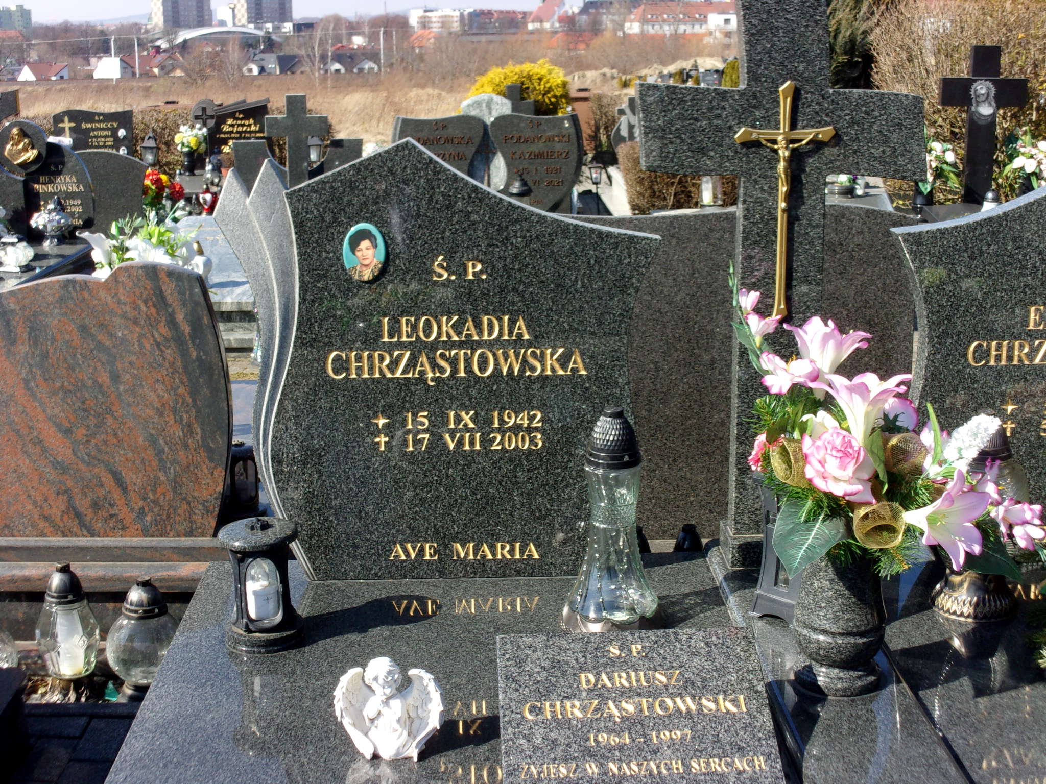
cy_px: 392
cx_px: 523
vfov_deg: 27.5
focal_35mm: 53
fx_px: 1602
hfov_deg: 36.2
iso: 80
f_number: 13.1
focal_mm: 9.5
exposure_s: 1/40
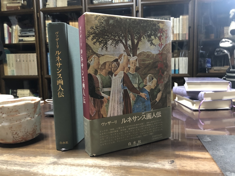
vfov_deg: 49.7
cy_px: 88
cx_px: 118
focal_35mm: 28
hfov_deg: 63.4
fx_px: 190
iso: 100
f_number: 1.8
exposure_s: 1/9
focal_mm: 3.99
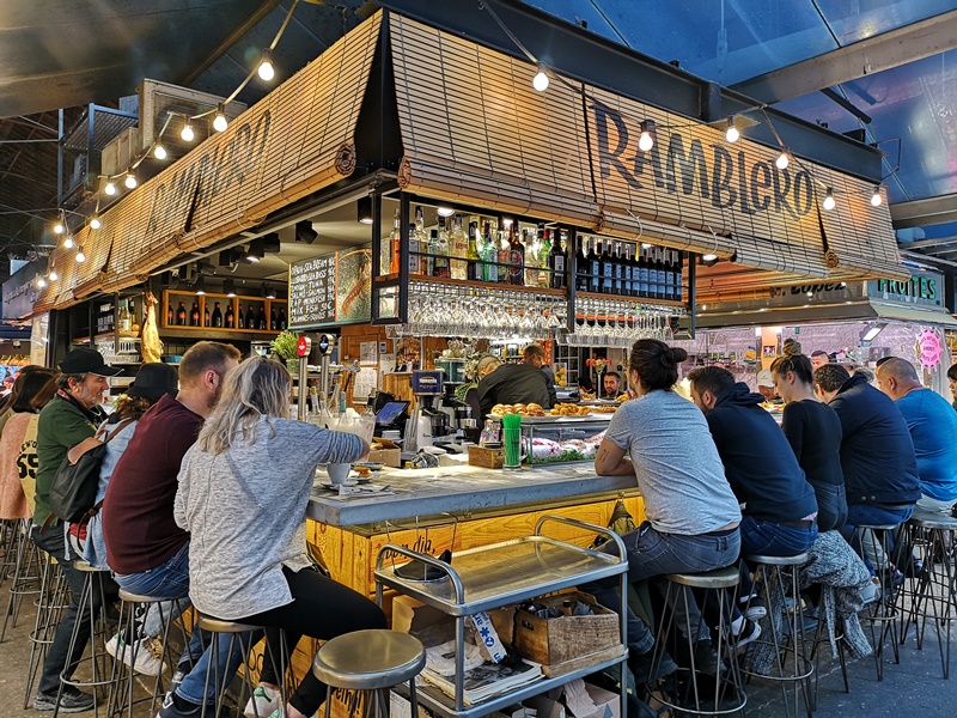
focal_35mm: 27
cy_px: 359
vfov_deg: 51.4
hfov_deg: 65.3
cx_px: 478
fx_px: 746
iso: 100
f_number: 1.8
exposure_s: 1/50
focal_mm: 3.95
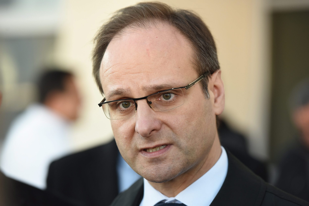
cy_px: 103
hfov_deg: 13.2
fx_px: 1331
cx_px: 154
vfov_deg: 8.9
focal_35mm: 155
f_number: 3.5
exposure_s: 1/640
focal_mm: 155
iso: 800
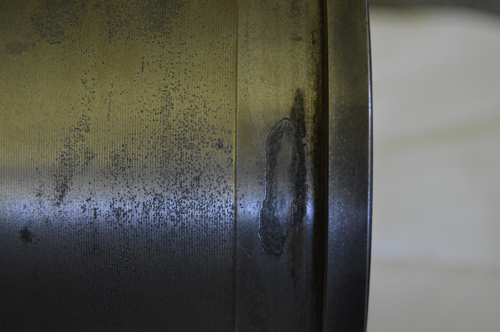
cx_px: 250
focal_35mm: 82
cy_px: 166
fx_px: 1145
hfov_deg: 24.6
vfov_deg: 16.5
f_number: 5.6
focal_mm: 55
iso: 3200
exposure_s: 1/60
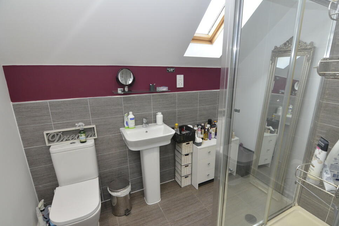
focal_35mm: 18
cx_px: 179
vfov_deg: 68.7
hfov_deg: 91.4
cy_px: 118
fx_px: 165
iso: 800
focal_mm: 11
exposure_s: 1/60
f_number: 5.6
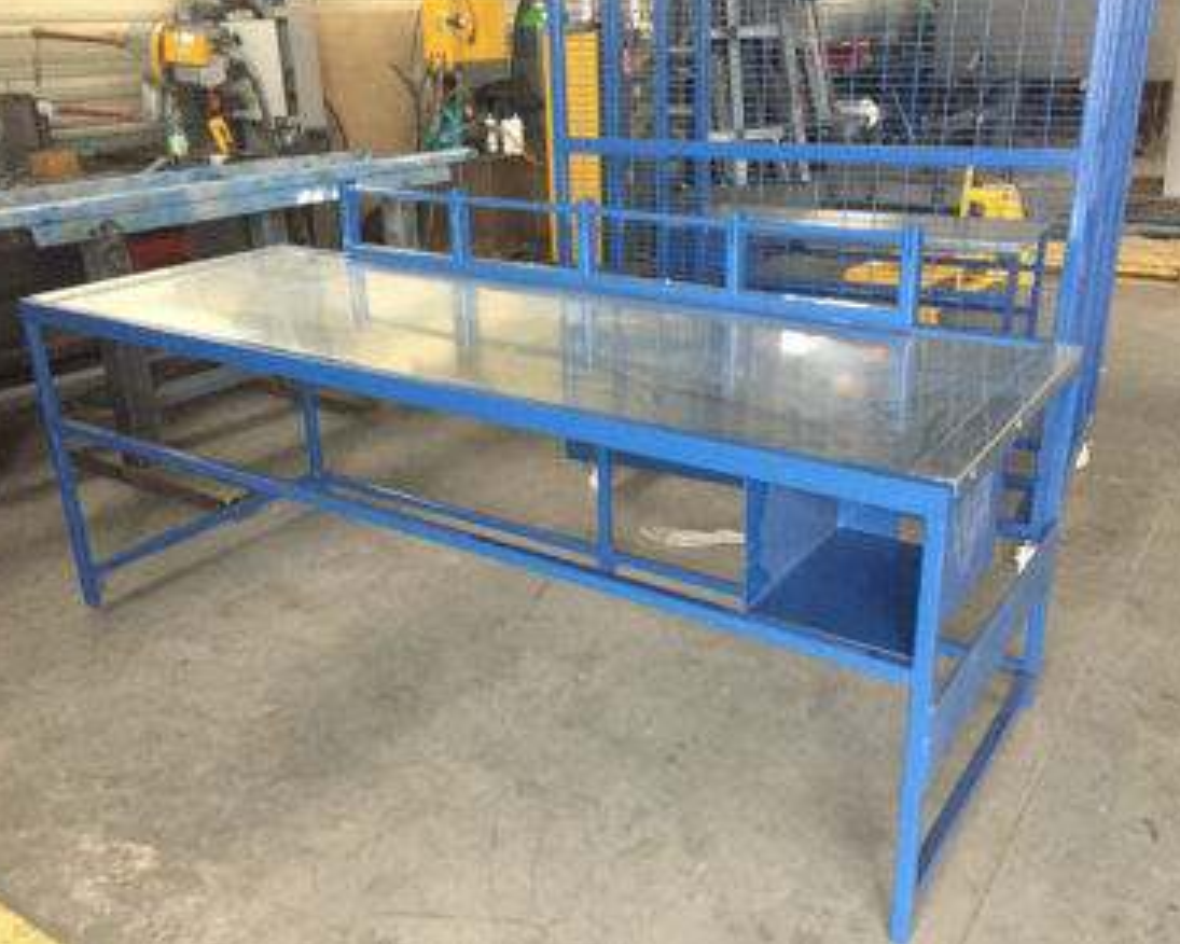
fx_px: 1083
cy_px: 469
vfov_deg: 47.1
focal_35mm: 31
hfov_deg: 57.2
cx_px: 605
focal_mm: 4.15
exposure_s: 1/25
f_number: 2.2
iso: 320
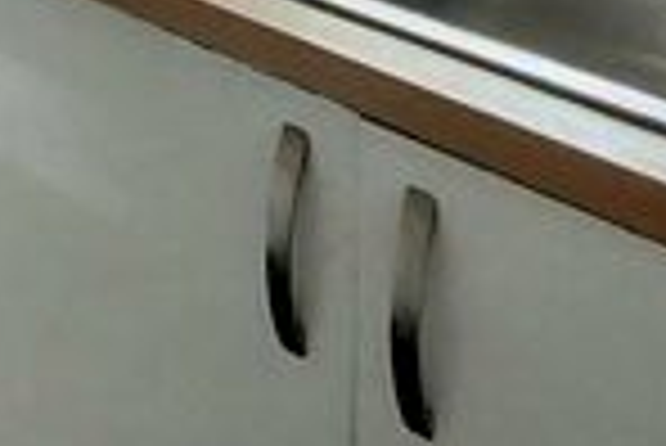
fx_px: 1185
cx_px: -261
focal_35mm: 64
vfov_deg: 16.2
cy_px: -457
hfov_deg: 25.6
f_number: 2.2
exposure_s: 1/60.2
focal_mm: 1.74
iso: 125
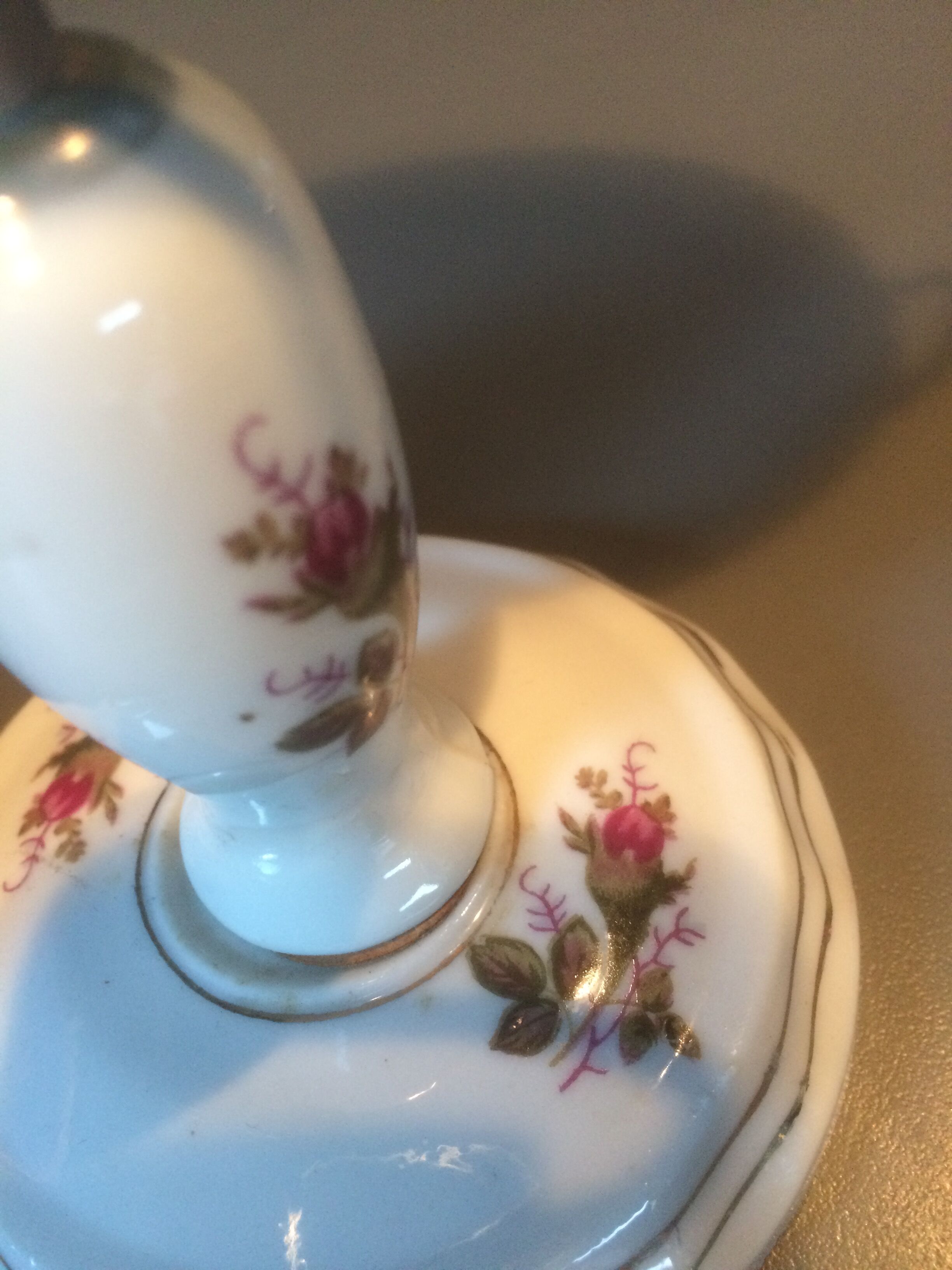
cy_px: 635
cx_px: 476
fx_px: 1063
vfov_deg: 61.7
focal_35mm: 29
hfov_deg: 48.2
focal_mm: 4.15
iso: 320
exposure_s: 1/33
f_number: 2.2
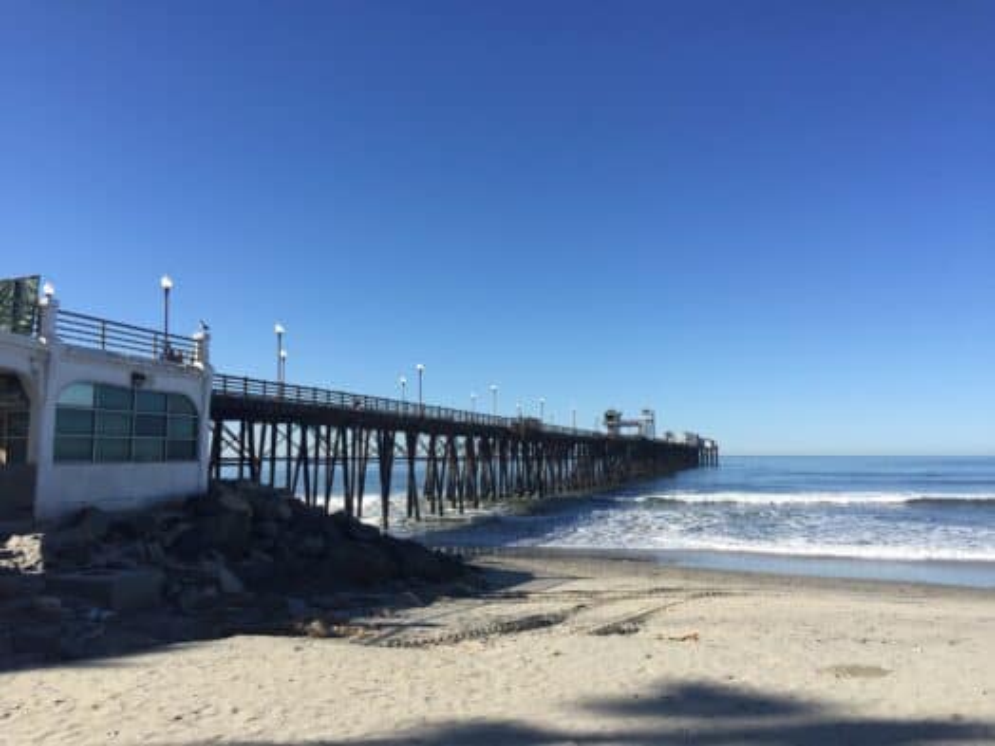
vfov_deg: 48.2
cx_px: 498
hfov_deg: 61.7
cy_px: 373
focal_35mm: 29
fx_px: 834
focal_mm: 4.15
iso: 32
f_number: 2.2
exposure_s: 1/2083
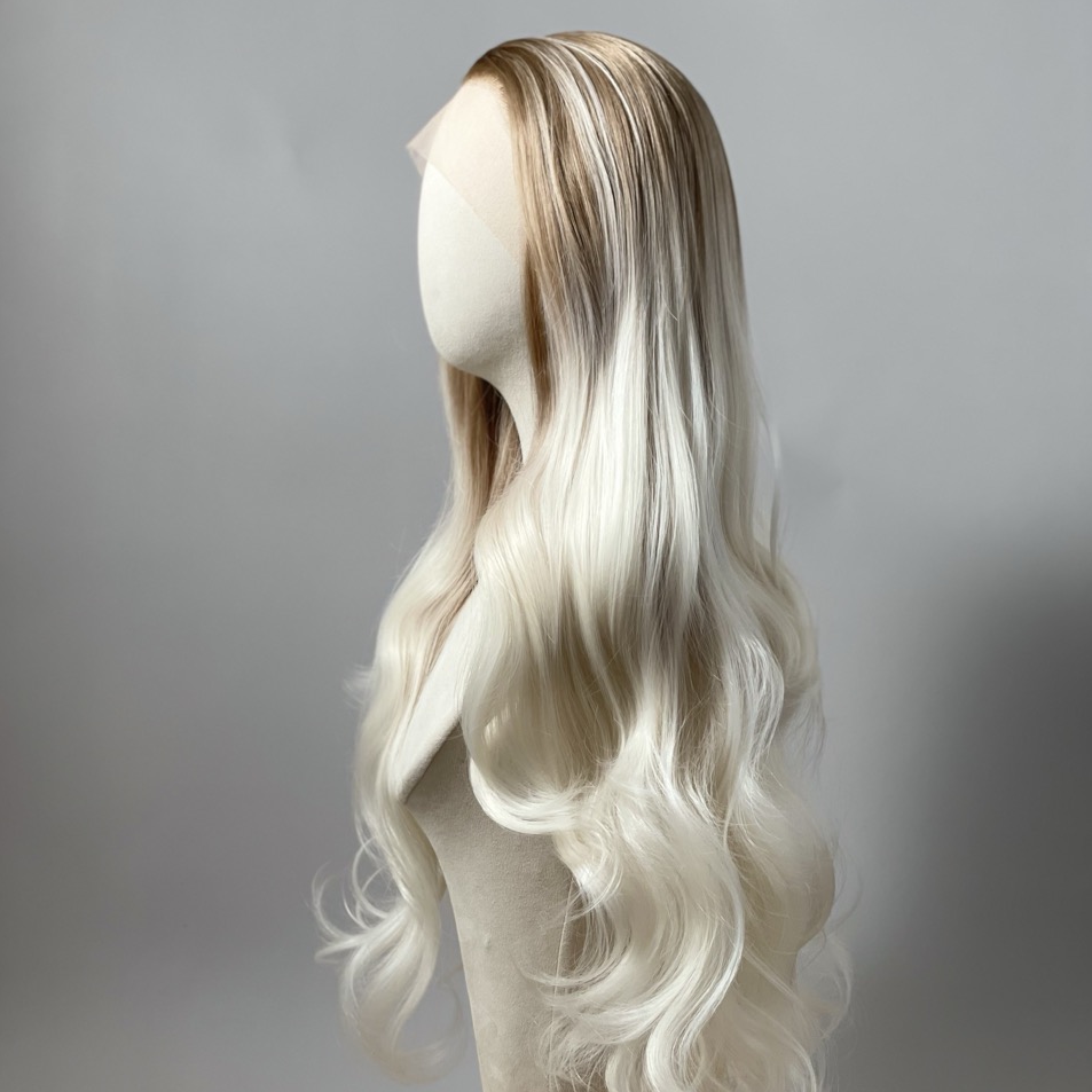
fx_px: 2712
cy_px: 598
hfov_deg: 22.8
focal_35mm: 76
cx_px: 545
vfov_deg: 22.8
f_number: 2.2
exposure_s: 1/121
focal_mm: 7.5
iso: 64
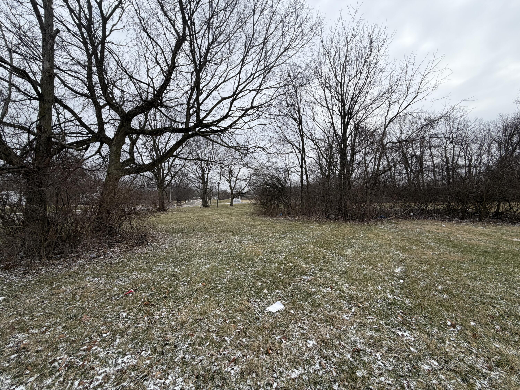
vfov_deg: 85.7
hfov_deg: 102.1
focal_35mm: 14
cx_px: 260
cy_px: 195
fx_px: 210
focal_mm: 2.22
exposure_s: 1/590
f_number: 2.2
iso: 40
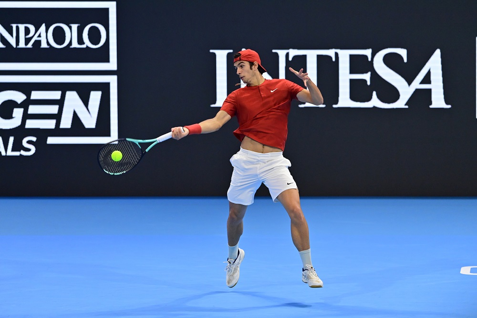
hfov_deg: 5.2
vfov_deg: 3.4
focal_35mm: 400
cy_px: 159
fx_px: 5298
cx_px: 238
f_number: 4
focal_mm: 400
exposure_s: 1/1600
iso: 4000
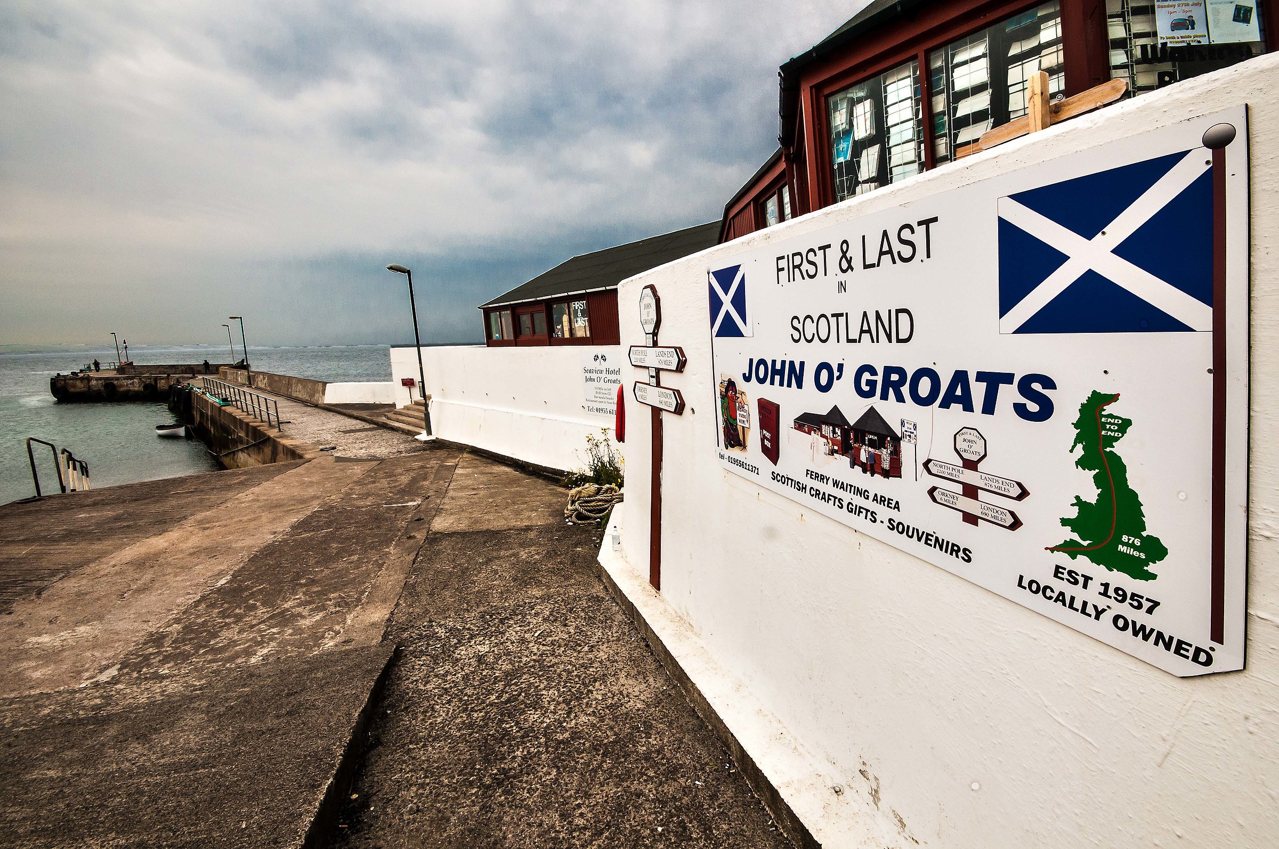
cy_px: 424
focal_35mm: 15
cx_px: 640
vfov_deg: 77.2
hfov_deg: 100.5
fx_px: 532
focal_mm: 10
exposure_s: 1/80
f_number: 20
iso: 200
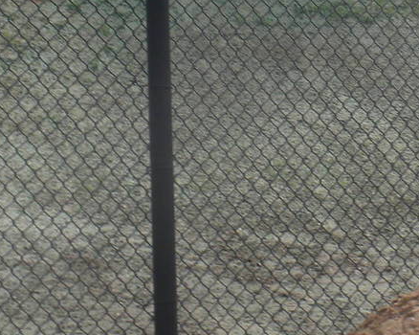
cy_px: 13
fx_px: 1636
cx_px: 394
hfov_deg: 14.4
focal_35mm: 132
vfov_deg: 11.6
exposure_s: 1/65.4
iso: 64
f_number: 10
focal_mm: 6.6
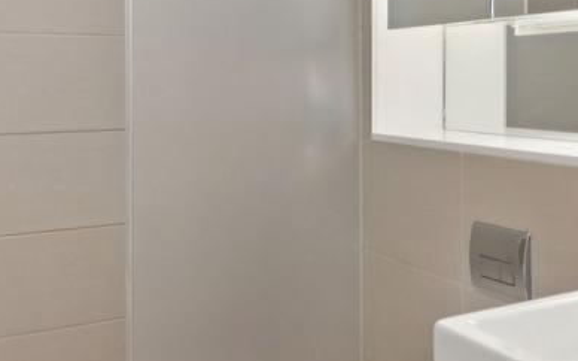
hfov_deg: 34.4
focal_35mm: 53
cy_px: 73
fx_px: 834
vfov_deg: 24.0
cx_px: 590
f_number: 7.1
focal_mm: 14
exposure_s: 1/50
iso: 400
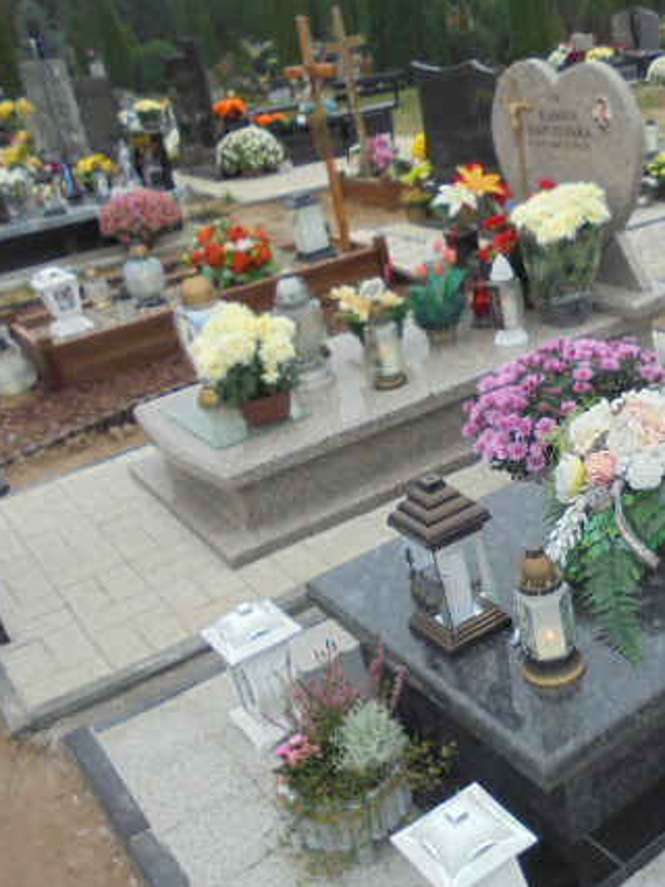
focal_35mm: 39
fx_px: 999
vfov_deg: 47.9
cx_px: 576
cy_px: 463
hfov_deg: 35.0
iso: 100
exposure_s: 1/200
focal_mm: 4.6
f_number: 3.5
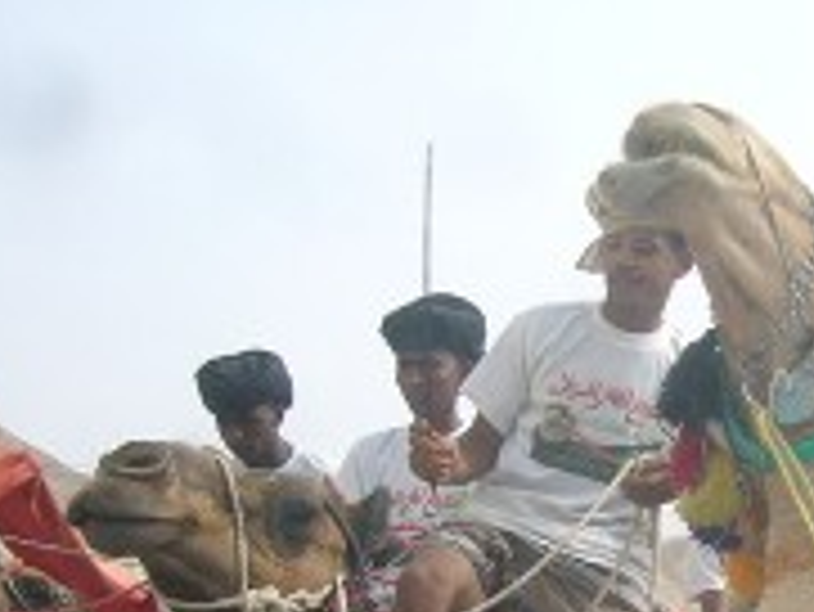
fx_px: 1600
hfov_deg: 27.8
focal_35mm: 68
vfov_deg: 21.3
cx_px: 688
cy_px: 513
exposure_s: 1/400
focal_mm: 5.8
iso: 100
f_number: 5.6
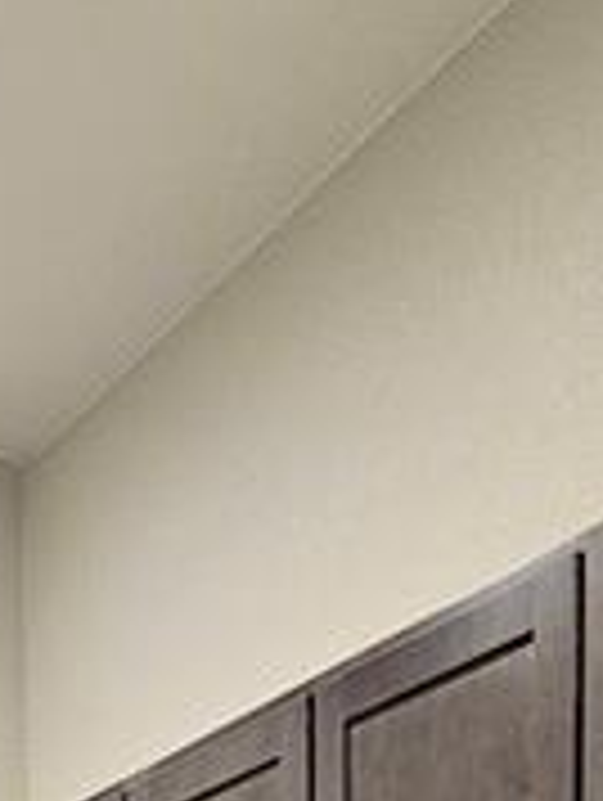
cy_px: 1490
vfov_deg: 21.0
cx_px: 362
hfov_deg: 26.1
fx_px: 1298
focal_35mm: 56
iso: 320
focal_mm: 2.2
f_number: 2.2
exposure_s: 1/40
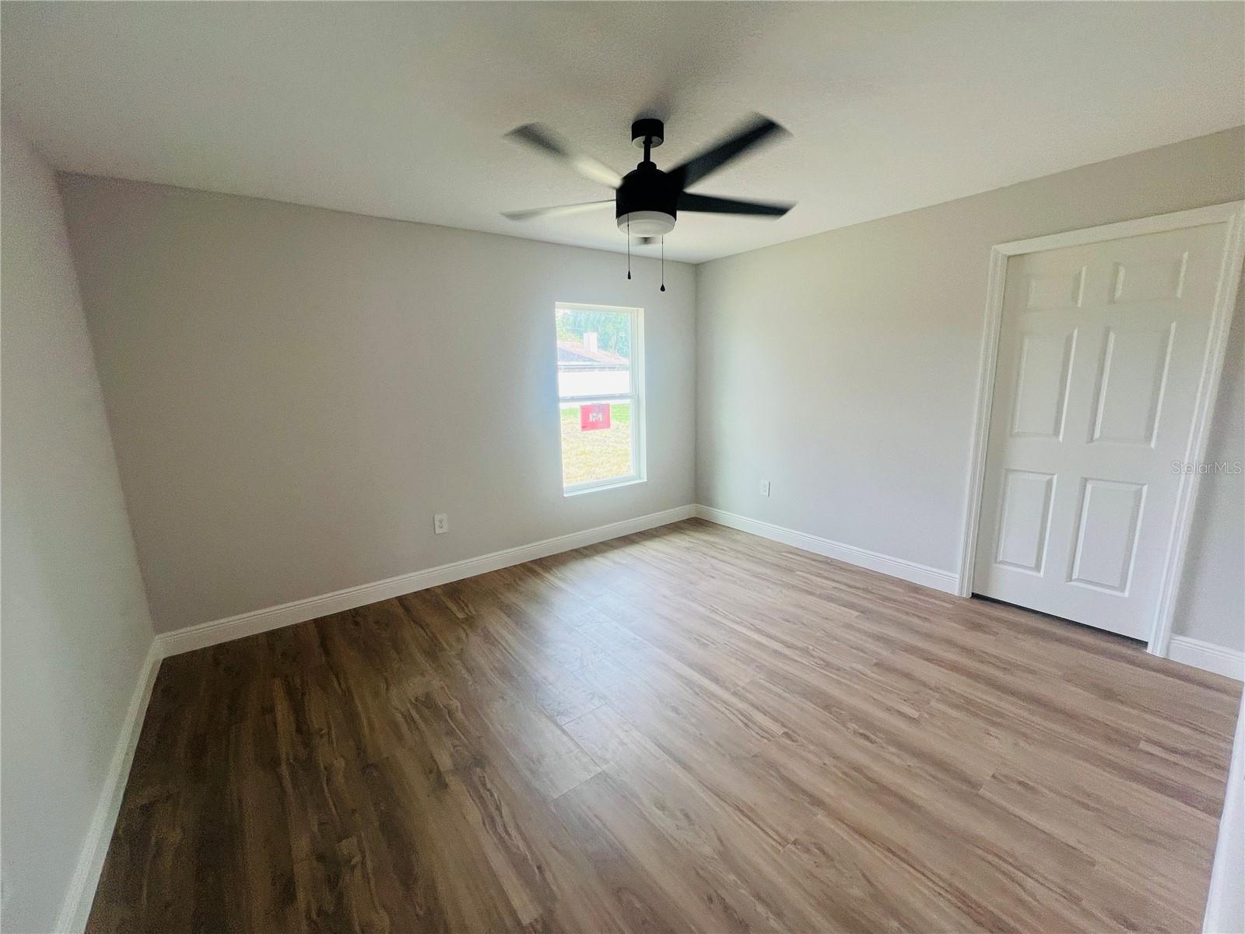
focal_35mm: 13
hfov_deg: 106.2
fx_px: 468
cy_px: 467
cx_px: 622
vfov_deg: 89.9
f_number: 1.8
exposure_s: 1/99
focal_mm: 1.57
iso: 64
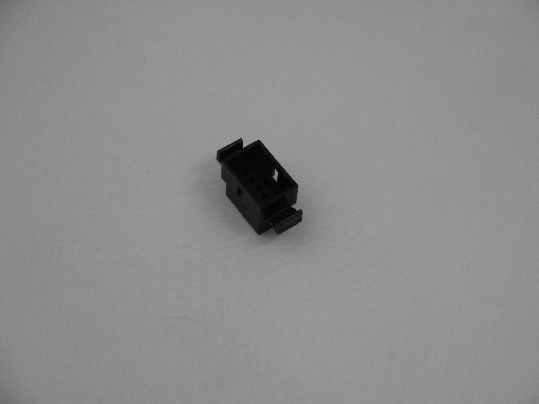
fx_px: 1386
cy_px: 202
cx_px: 270
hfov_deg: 22.0
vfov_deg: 16.6
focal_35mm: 89
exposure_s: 1/60
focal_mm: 15.9
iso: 560
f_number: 5.6
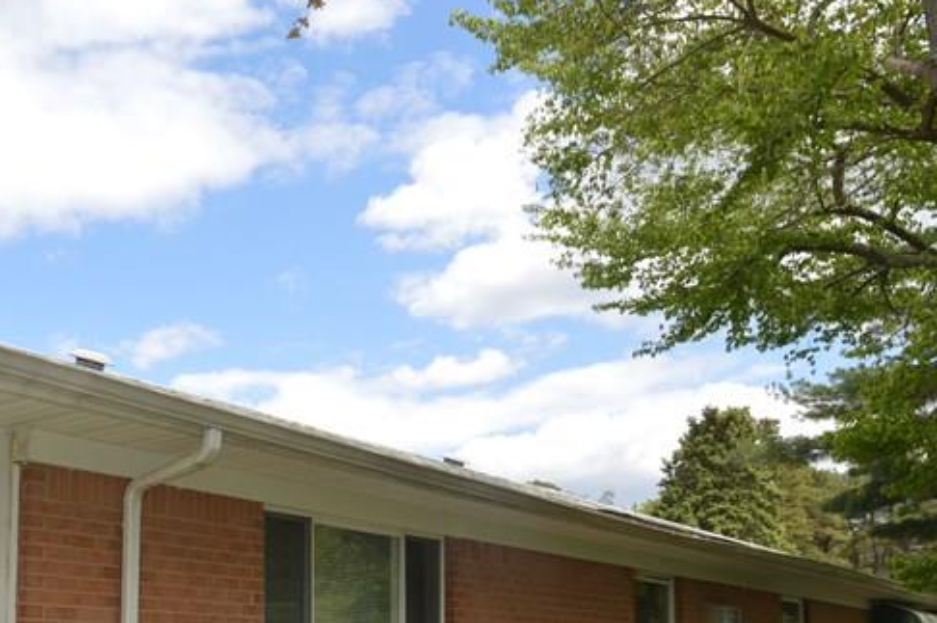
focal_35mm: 39
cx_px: 165
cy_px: 550
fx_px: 1003
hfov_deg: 46.9
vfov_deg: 32.9
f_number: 7.1
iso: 100
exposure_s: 1/200
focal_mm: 11.5
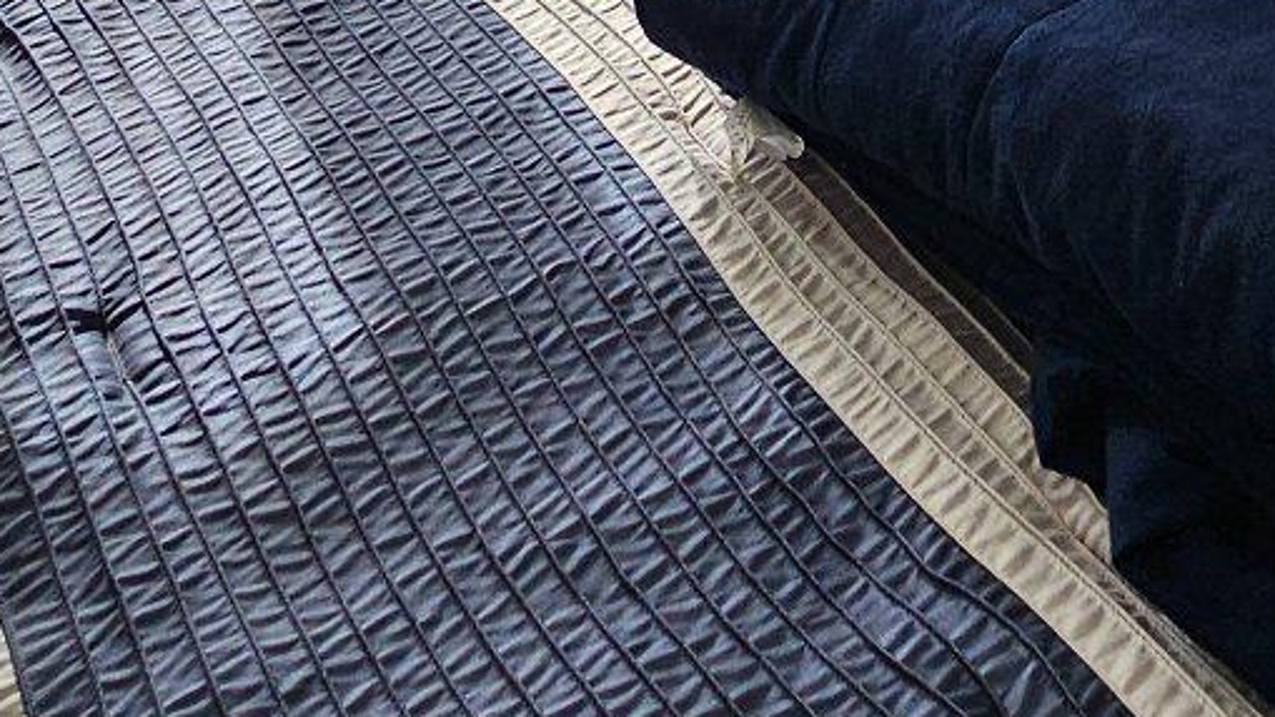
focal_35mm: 57
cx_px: 669
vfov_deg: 15.1
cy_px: -877
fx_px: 1927
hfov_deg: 36.6
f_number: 2.2
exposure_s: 1/120
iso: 50
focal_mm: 2.2
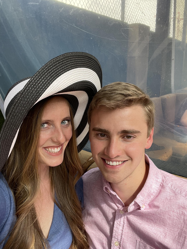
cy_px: 124
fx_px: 216
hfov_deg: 46.8
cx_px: 94
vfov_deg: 60.0
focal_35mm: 30
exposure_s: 1/121
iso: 25
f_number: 2.2
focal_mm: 2.71
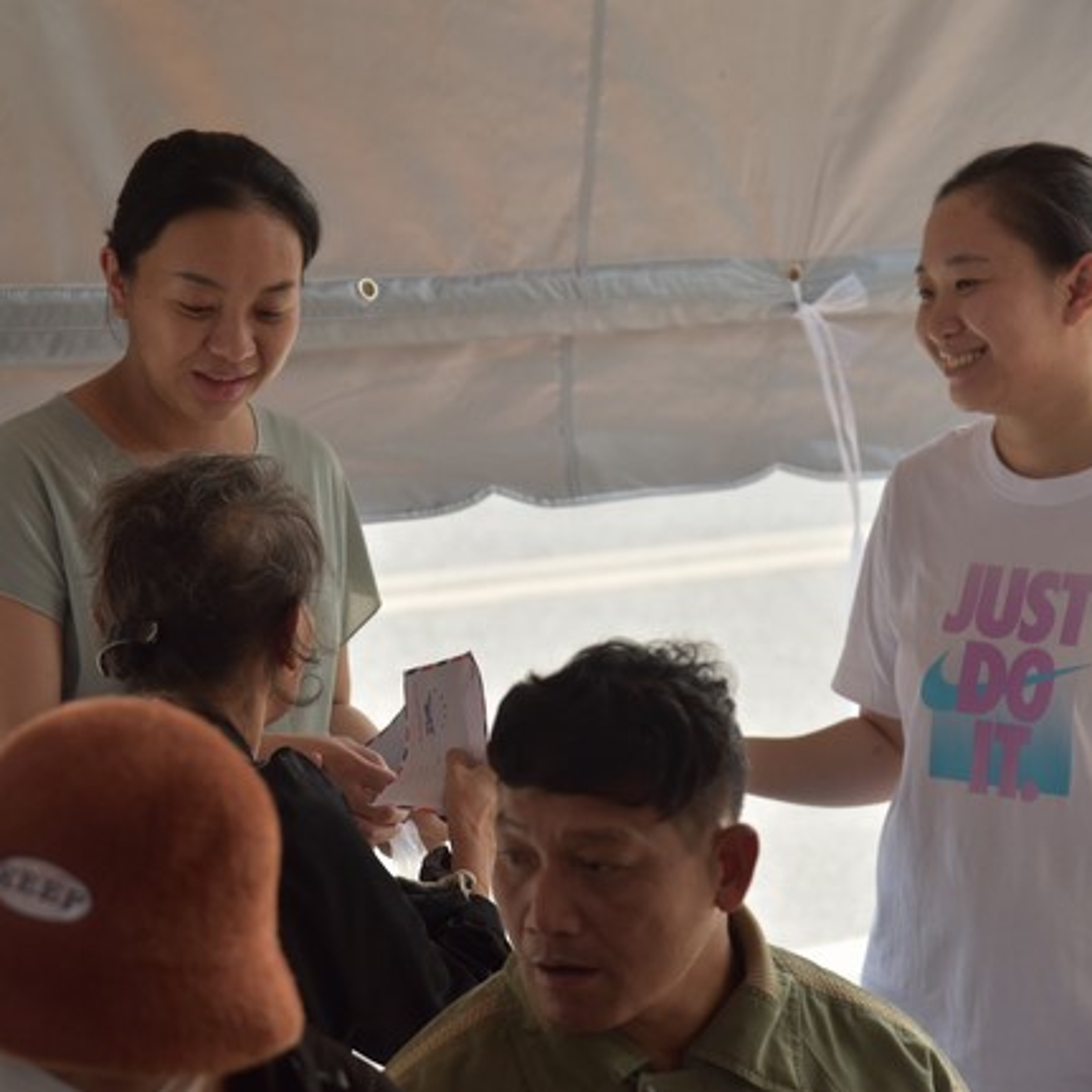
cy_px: 545
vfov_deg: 11.3
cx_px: 438
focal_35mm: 154
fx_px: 5496
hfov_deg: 11.3
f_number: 5
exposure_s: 1/400
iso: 400
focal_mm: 120
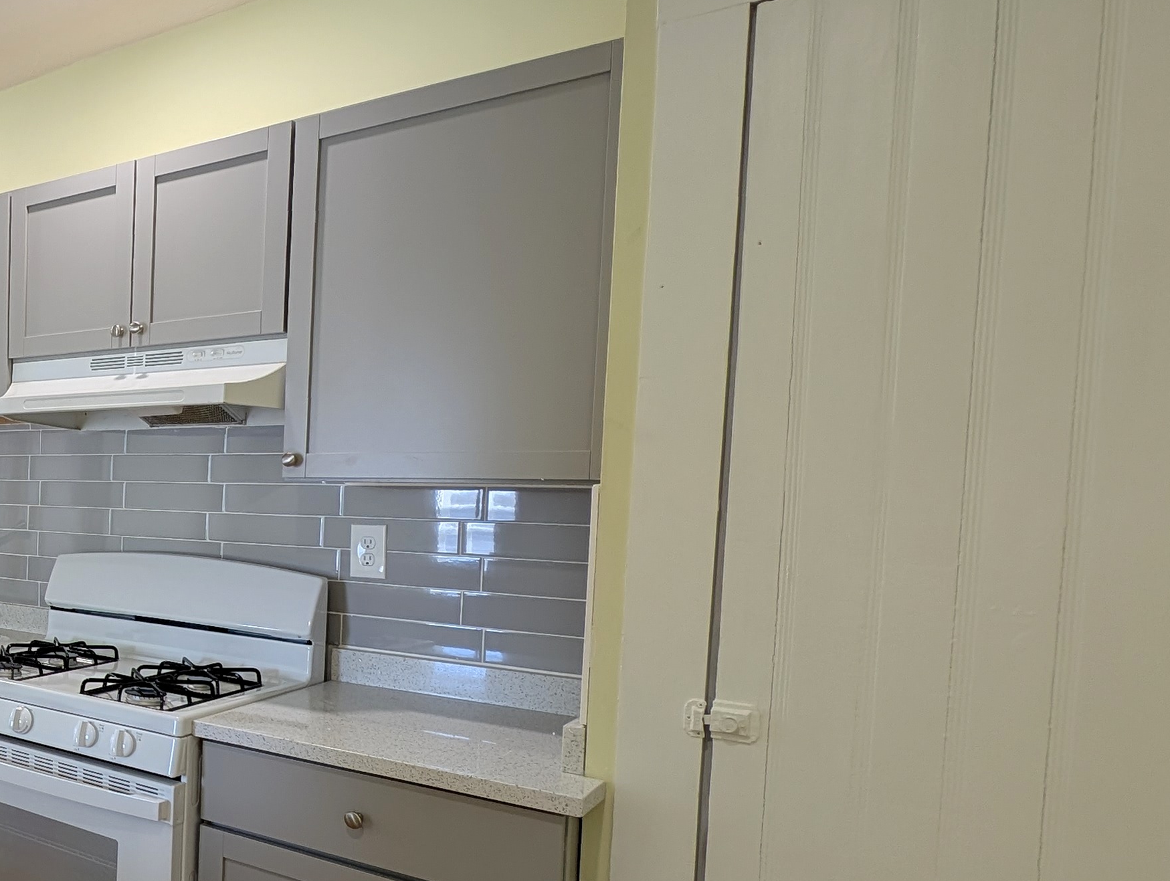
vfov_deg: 49.5
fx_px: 948
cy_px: 536
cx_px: -104
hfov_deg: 47.1
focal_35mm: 28
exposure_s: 1/23.8
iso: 44
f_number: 1.95
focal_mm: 2.23
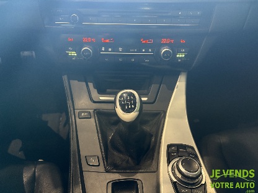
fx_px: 194
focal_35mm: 26
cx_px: 129
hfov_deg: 67.3
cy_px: 96
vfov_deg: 53.1
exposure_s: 1/25
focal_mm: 5.96
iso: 640
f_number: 1.6
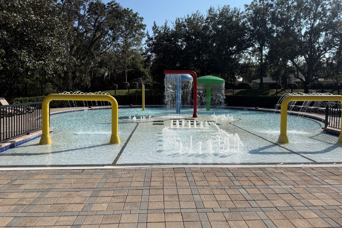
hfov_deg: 69.4
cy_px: 103
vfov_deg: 49.5
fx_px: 247
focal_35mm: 26
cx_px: 173
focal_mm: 6.76
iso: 80
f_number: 1.78
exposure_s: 1/7353
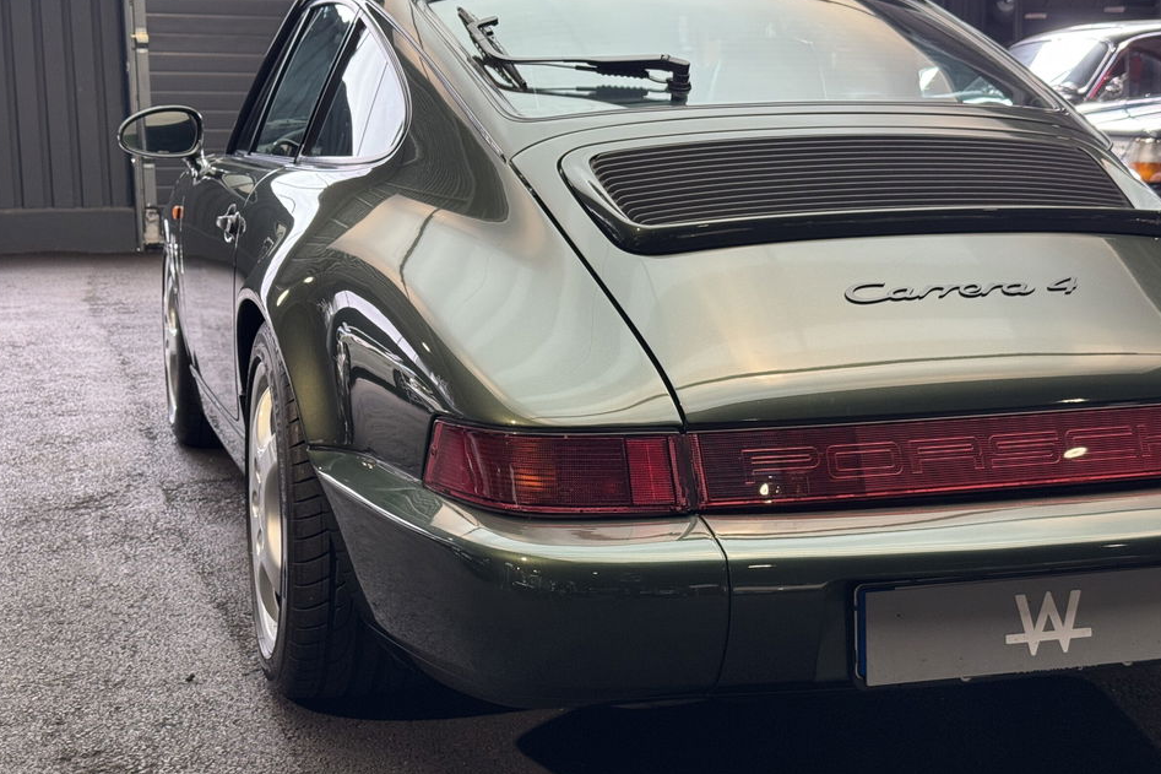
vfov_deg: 25.1
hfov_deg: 36.9
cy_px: 385
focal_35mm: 54
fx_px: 1741
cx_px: 611
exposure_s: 1/50
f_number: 1.78
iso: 80
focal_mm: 6.76
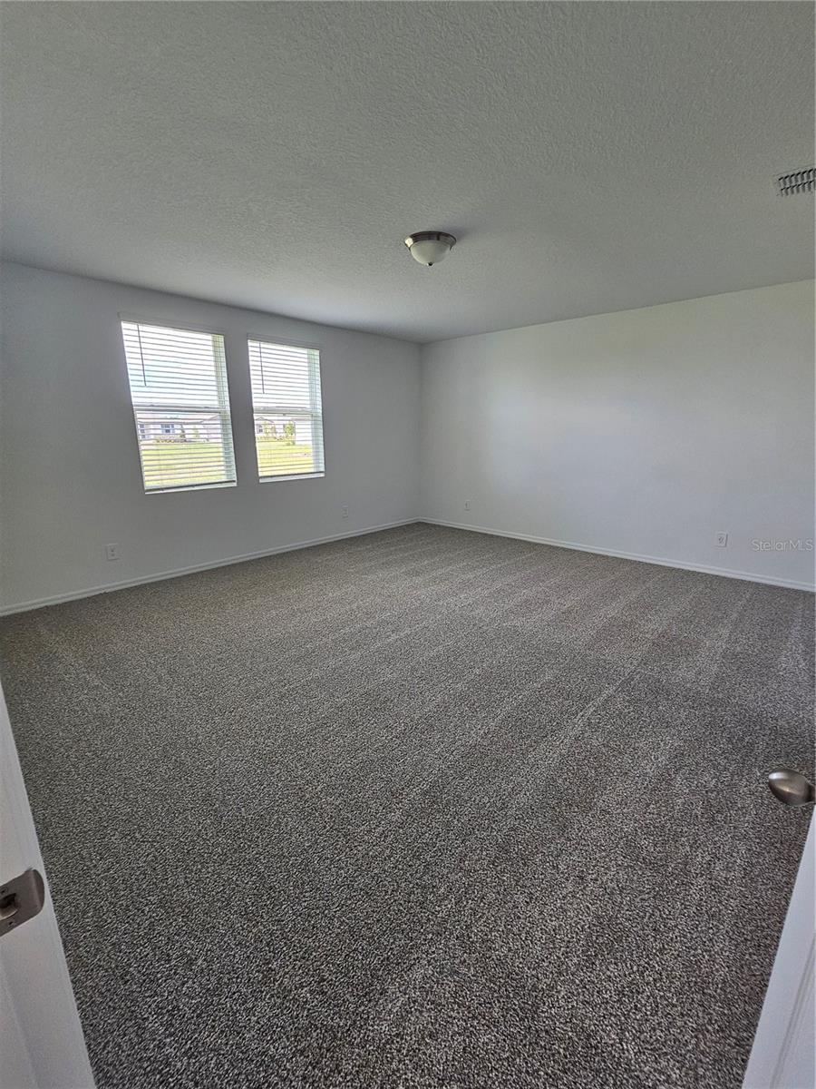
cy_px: 544
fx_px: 409
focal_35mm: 13
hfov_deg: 89.9
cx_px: 408
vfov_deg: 106.2
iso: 100
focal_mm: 2.2
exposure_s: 1/77.4
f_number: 2.2
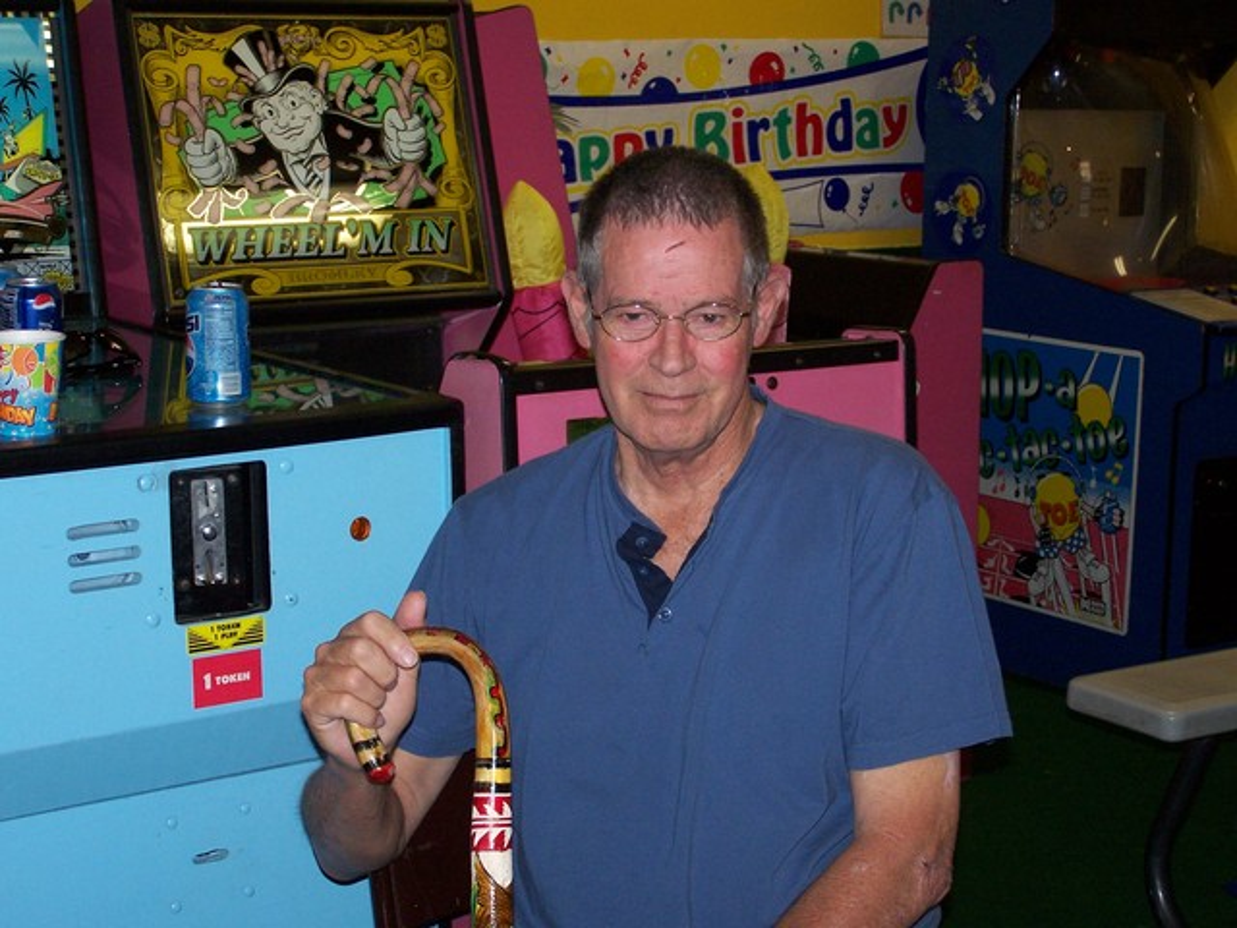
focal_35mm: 67
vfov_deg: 21.9
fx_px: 2394
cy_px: 464
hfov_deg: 29.0
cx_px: 618
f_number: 3.2
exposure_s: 1/60
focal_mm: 11.1
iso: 140
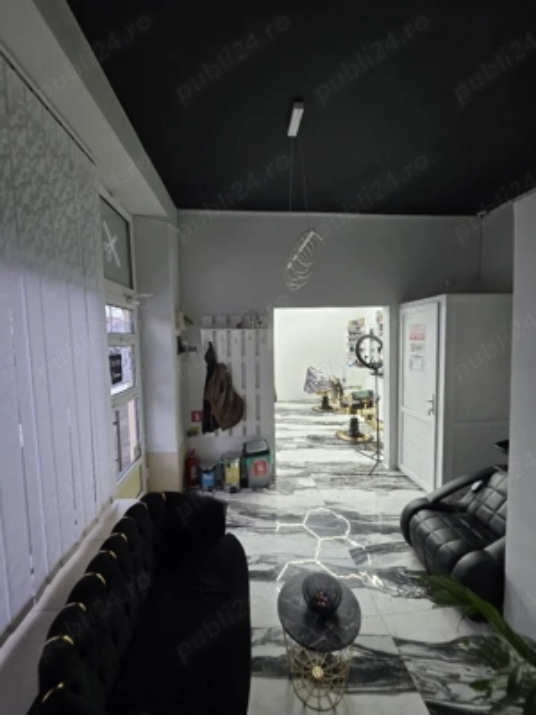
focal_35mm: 13
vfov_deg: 106.2
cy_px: 358
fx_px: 268
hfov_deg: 89.9
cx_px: 268
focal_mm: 2.2
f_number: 1.9
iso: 320
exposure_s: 1/50.3
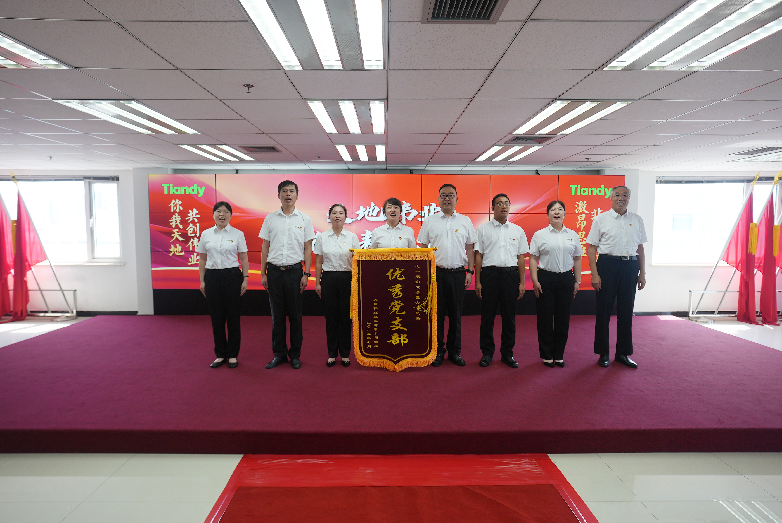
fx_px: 435
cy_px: 262
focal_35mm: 20
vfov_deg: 62.0
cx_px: 391
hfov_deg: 83.9
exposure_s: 1/60
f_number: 4
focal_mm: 20
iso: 160
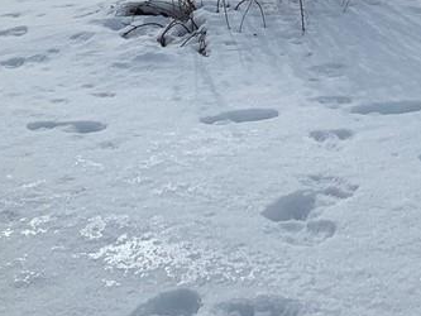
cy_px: -126
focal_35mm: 80
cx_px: 400
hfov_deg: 23.6
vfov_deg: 17.0
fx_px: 973
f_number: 1.8
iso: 25
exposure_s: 1/8000
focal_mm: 4.25
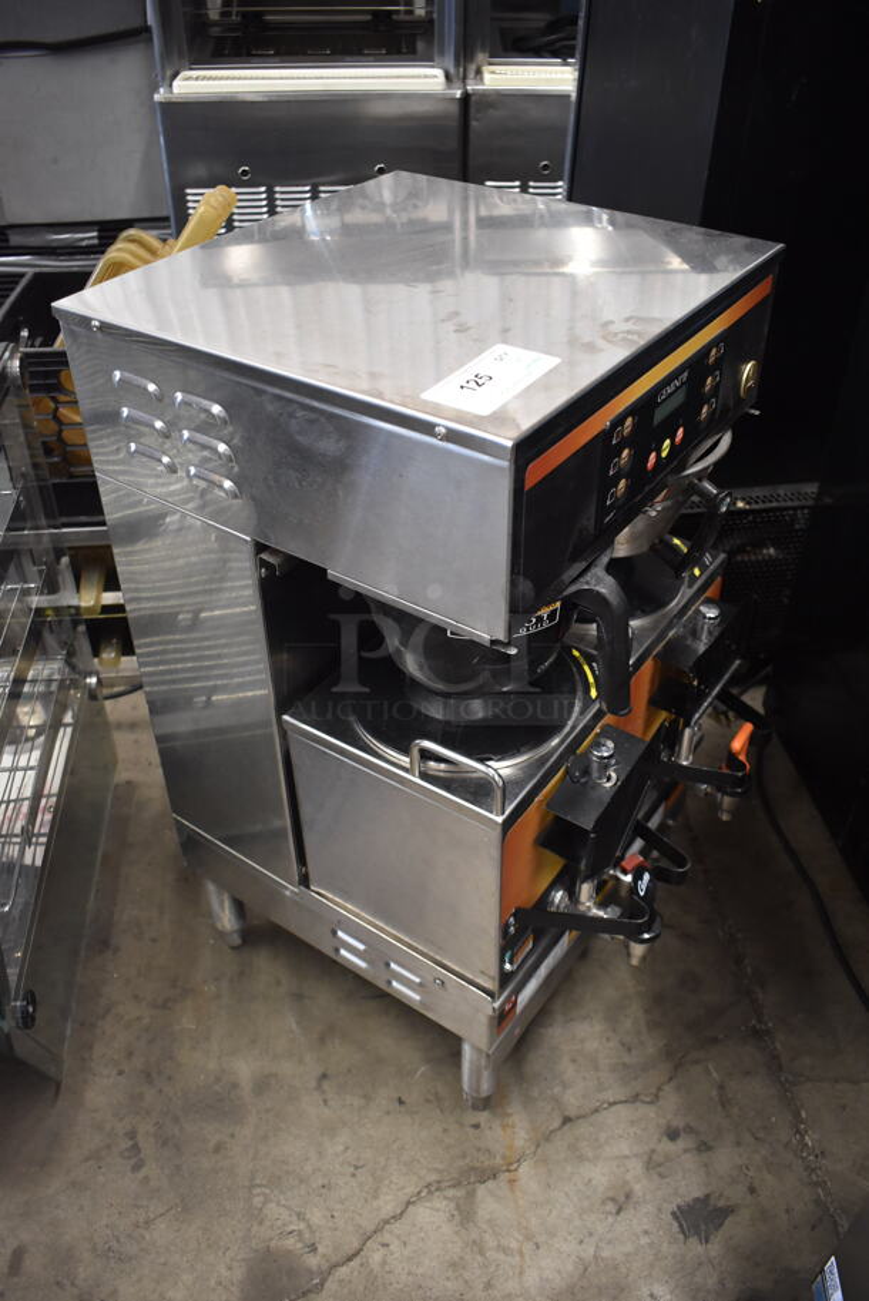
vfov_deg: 61.9
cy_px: 650
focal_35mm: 30
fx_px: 1085
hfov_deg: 43.7
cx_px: 434
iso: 1100
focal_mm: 20
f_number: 3.5
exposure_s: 1/30
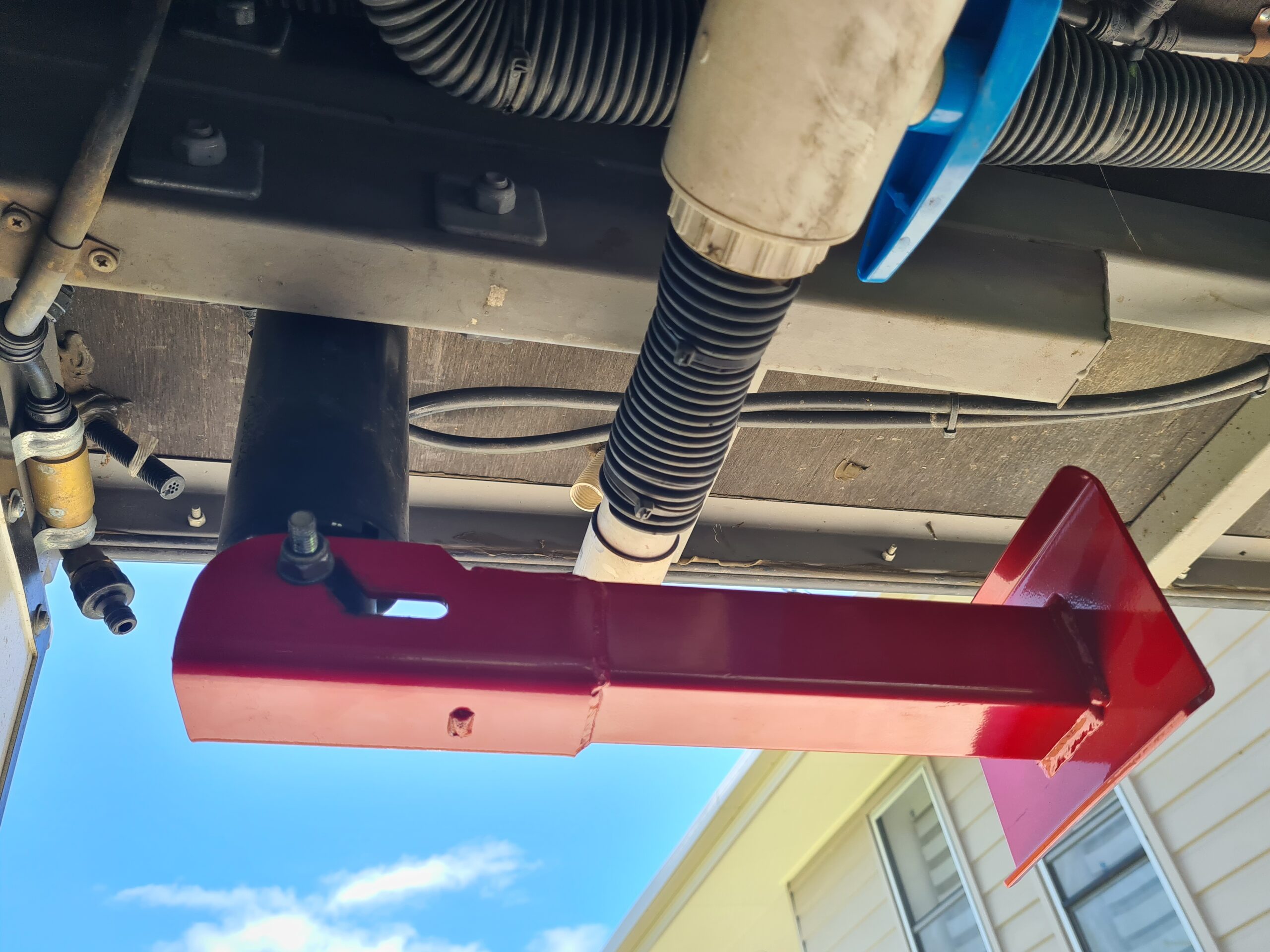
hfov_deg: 67.3
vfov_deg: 53.1
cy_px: 476
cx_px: 635
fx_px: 954
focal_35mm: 26
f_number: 1.8
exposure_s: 1/371
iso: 50
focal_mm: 5.4
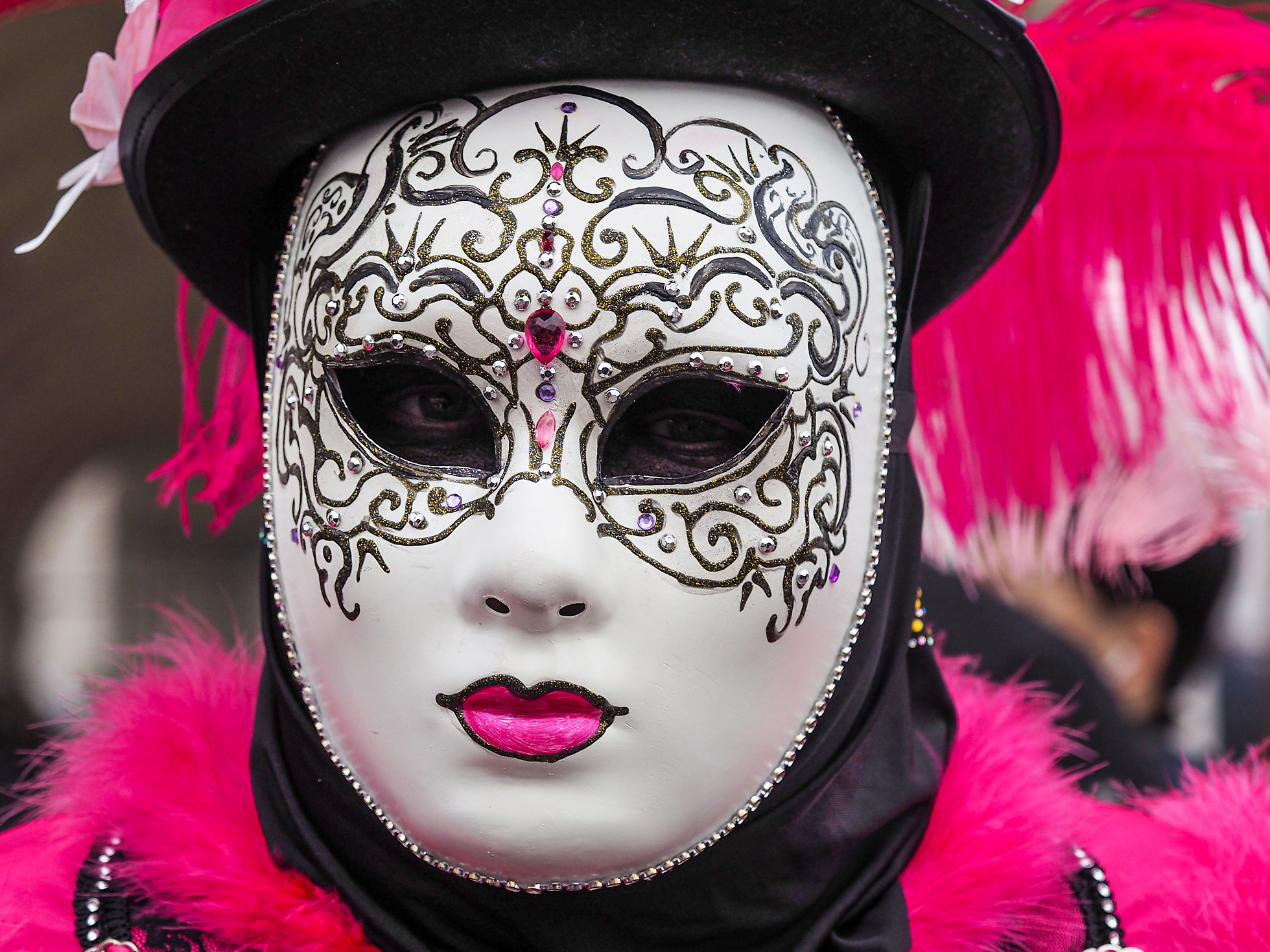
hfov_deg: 13.4
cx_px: 576
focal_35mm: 147
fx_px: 5393
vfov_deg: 10.1
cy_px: 485
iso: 320
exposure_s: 1/160
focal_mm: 60
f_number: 4.5
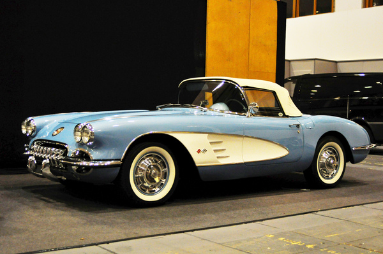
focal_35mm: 51
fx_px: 542
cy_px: 127
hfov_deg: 38.9
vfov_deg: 26.4
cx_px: 192
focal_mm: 34
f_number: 3.8
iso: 2000
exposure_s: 1/60
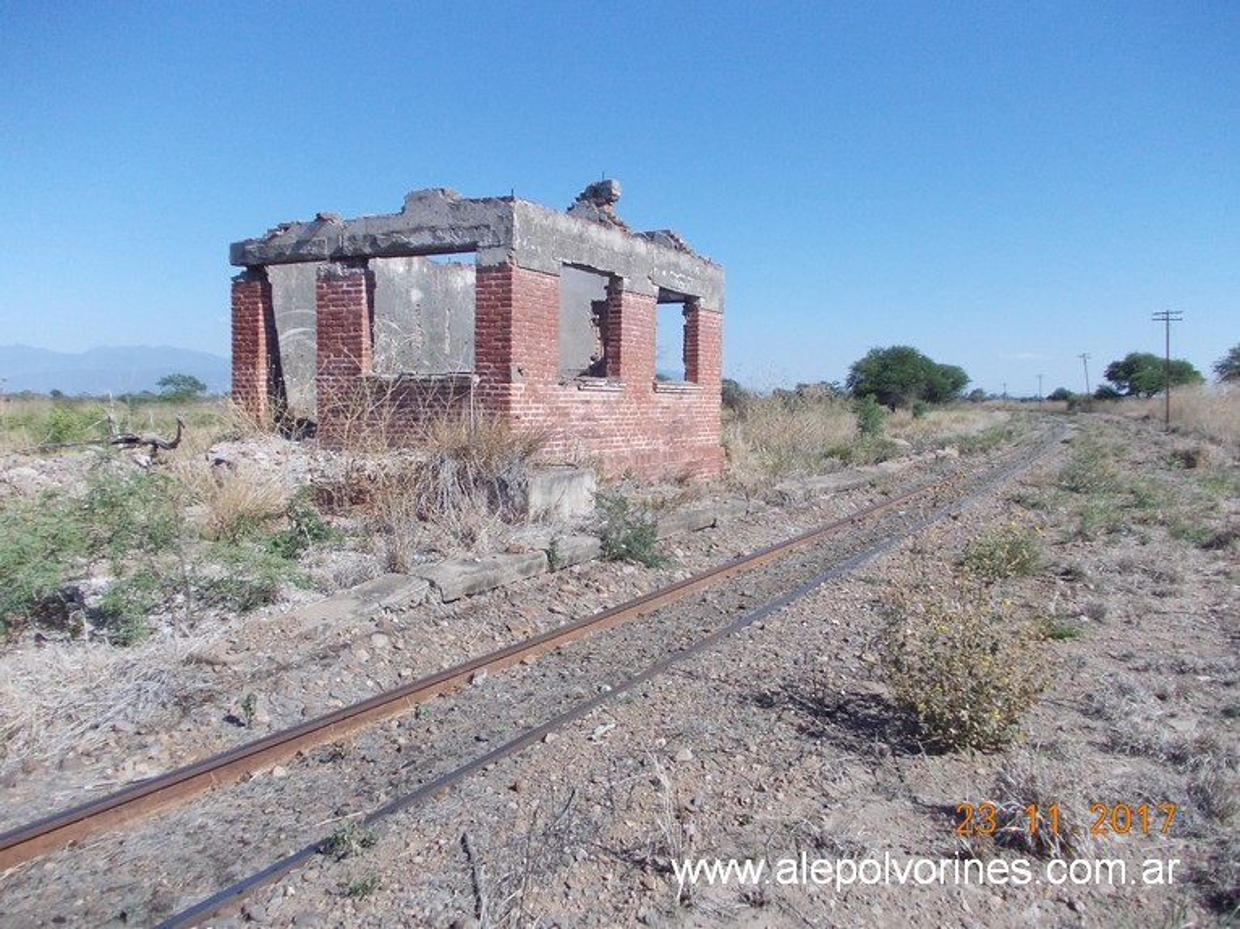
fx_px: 1003
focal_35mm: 28
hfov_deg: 63.5
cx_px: 620
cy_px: 464
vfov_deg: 49.7
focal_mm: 4
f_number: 5.4
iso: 80
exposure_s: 1/320
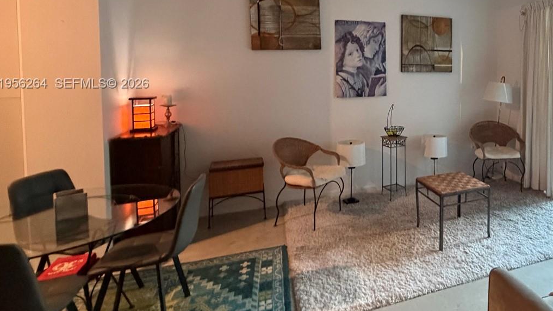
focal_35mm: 24
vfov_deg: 46.3
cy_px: 84
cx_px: 414
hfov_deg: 71.2
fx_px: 352
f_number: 2.2
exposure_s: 1/60
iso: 640
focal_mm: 2.22
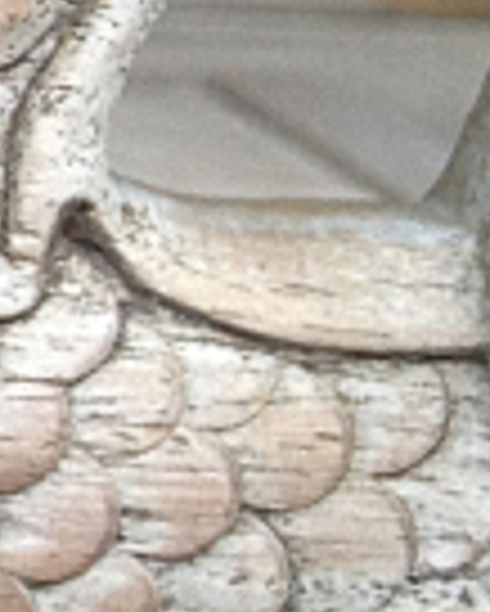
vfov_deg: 7.4
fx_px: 4654
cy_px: -288
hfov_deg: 5.4
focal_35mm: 257
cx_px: -1317
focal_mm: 4.28
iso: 100
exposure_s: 1/120
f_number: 2.4
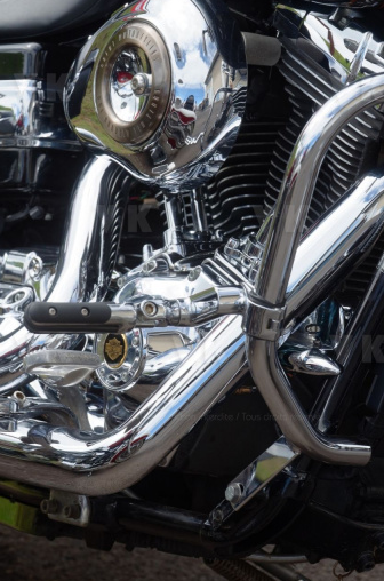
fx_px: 5270
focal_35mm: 328
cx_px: 199
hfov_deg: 4.2
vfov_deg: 6.3
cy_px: 245
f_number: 5.6
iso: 125
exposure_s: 1/320
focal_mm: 185
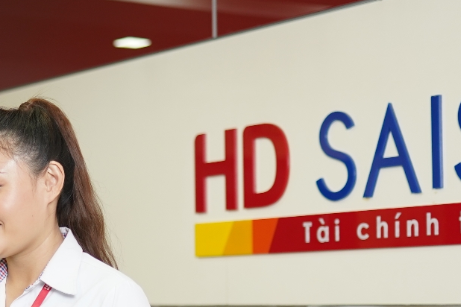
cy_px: 256
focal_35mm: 119
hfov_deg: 16.8
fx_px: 1524
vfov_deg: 11.5
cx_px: 3
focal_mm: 35
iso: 250
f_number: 1.4
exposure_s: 1/100
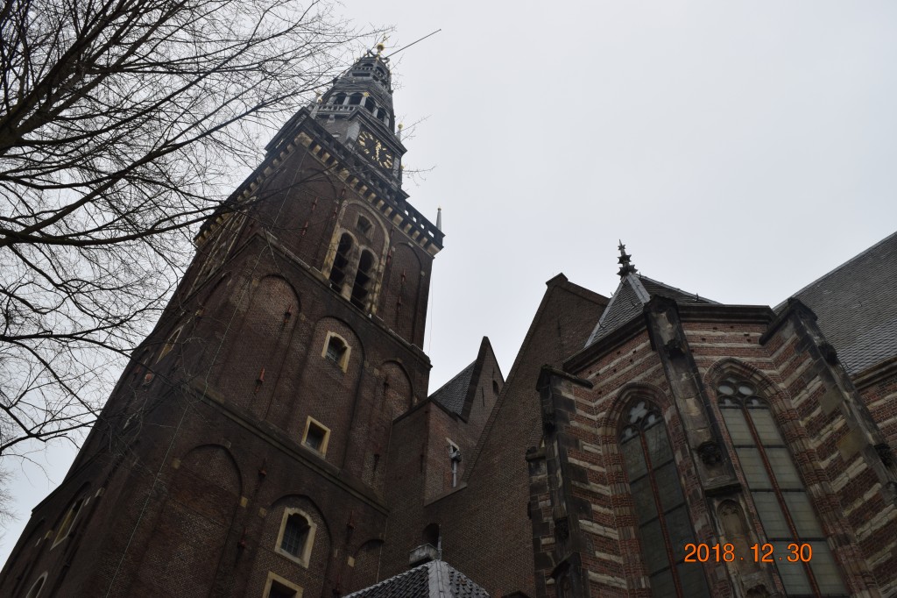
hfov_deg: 67.4
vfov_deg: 47.9
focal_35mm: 27
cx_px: 448
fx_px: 672
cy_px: 299
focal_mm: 18
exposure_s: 1/250
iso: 400
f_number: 8
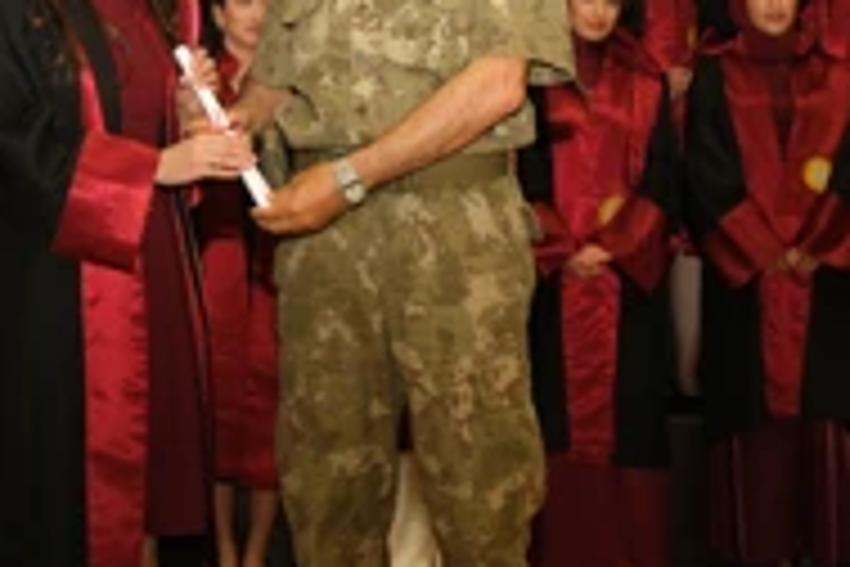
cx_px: 364
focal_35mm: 77
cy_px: -79
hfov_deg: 26.3
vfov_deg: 17.1
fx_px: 1818
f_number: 2.8
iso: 1250
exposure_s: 1/160
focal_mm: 22
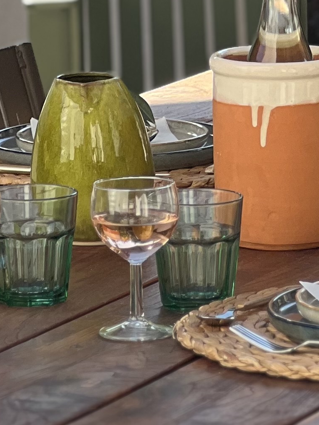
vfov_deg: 6.4
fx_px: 3773
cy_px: -126
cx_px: 229
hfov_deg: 4.8
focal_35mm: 307
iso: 25
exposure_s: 1/160
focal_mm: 9
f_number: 2.8
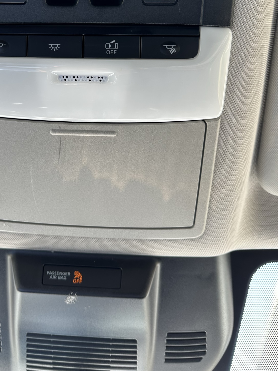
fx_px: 364
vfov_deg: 52.6
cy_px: 115
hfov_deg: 41.0
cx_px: 82
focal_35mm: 34
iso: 64
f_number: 1.78
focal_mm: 6.86
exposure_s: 1/173
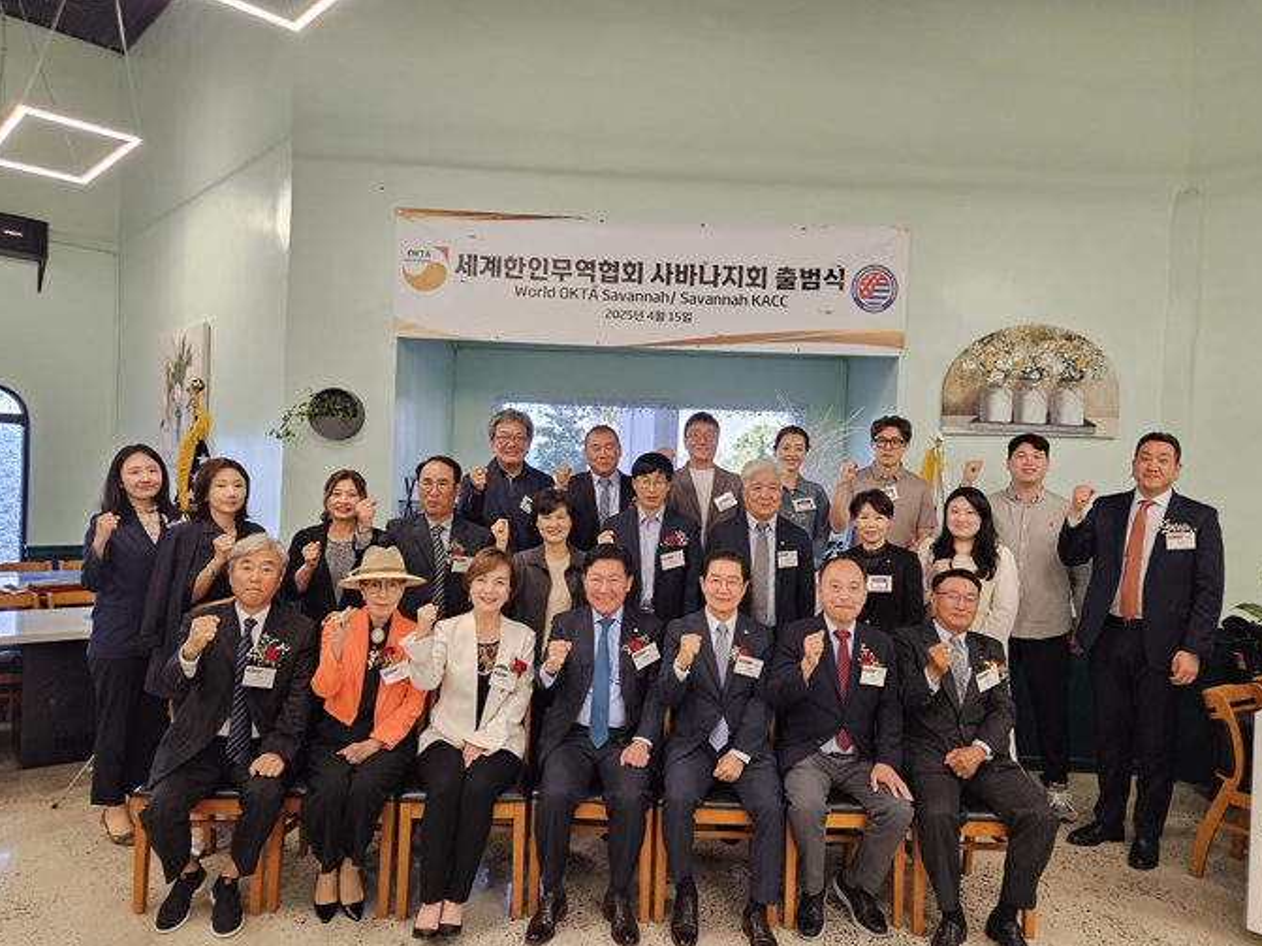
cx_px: 651
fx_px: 875
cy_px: 492
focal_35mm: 24
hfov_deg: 71.6
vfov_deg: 56.8
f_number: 1.8
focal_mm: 5.4
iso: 400
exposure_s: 1/120
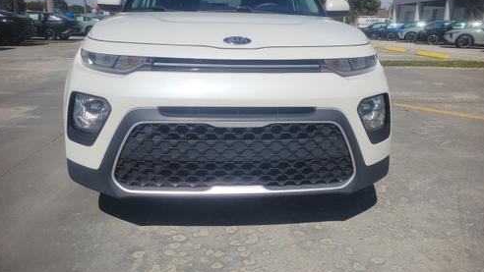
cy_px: 124
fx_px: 372
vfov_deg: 40.2
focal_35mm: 29
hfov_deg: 66.1
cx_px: 243
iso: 50
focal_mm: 5.4
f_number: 1.8
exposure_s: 1/4993
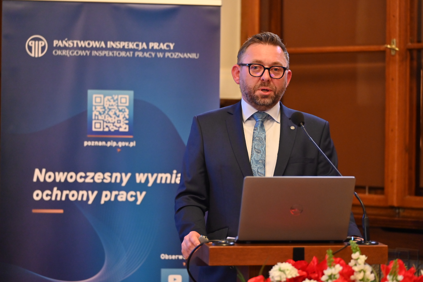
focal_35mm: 115
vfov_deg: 11.9
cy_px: 141
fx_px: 1351
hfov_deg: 17.8
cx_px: 212
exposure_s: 1/250
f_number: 2.8
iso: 3200
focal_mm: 115
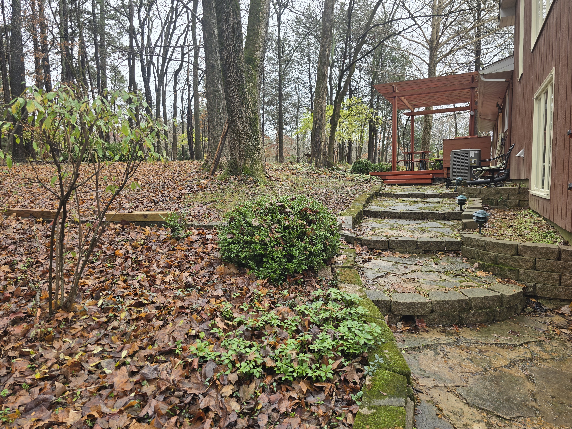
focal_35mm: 23
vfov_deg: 58.9
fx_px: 380
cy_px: 214
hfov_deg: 73.9
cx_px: 286
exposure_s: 1/180
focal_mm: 6.3
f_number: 1.7
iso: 16
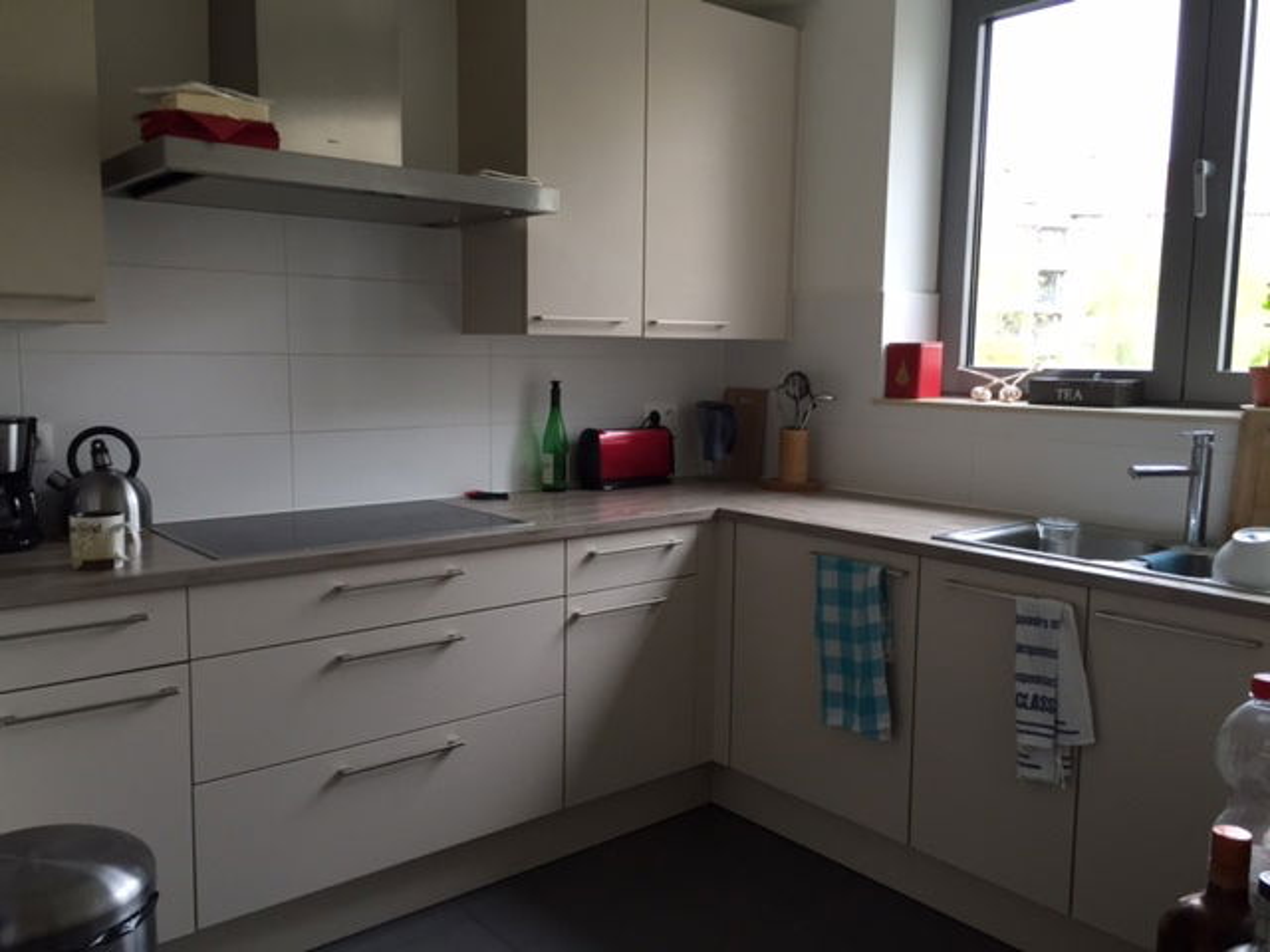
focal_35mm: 29
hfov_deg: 61.7
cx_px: 635
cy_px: 476
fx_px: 1064
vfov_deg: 48.2
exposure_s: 1/33
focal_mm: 4.15
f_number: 2.2
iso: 50
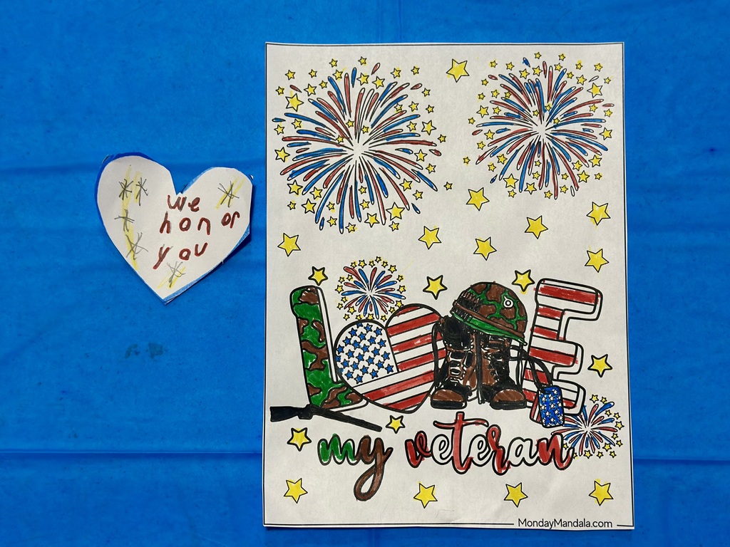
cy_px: 274
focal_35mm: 48
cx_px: 365
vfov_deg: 30.3
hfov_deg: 39.7
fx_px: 1012
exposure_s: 1/80
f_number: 1.78
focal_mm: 6.86
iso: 125
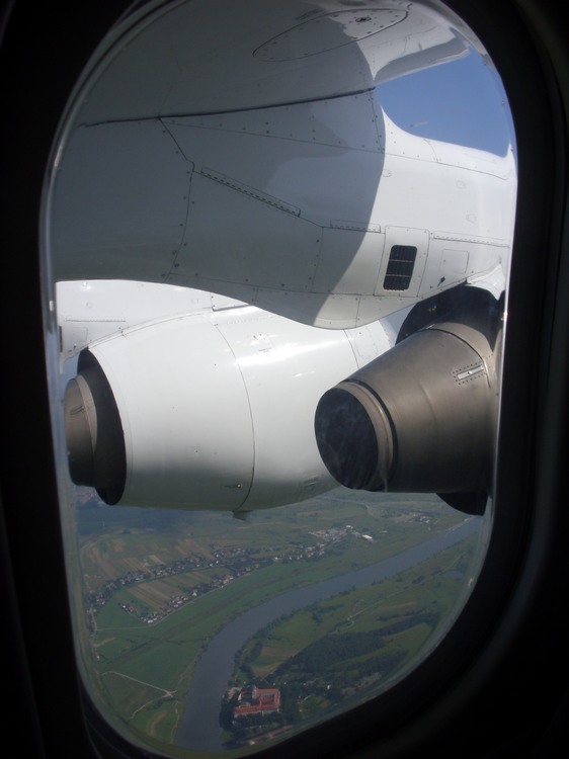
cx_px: 284
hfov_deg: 37.7
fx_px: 833
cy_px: 380
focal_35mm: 38
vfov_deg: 49.0
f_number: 4.9
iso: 50
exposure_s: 1/676
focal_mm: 6.3
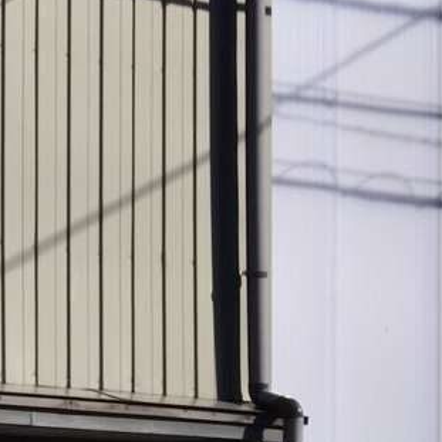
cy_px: 304
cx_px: 893
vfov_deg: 5.6
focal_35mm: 311
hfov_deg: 5.5
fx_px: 4493
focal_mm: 38
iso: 100
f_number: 22
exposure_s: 1/160
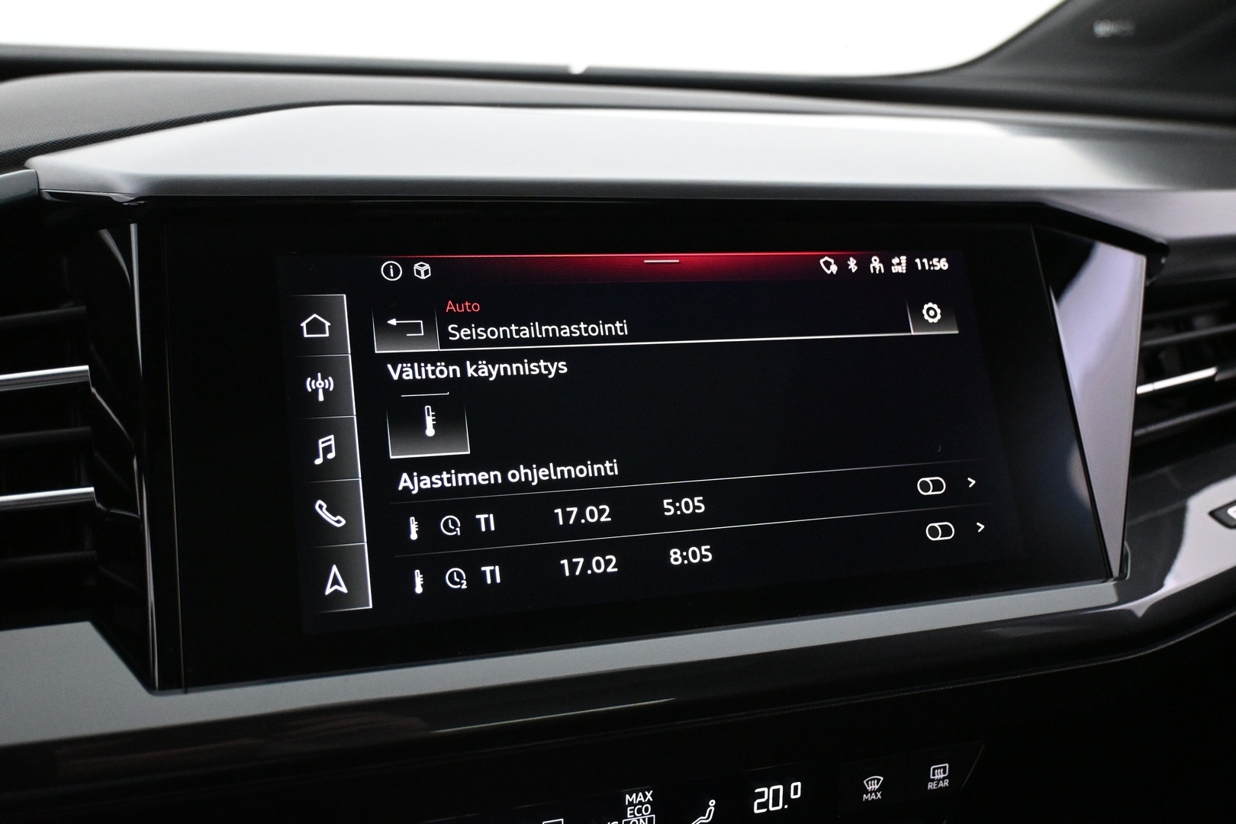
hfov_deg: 55.1
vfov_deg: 38.4
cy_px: 412
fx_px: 1184
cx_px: 618
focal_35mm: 34
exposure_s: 1/60
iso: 4000
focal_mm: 23
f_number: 4.2
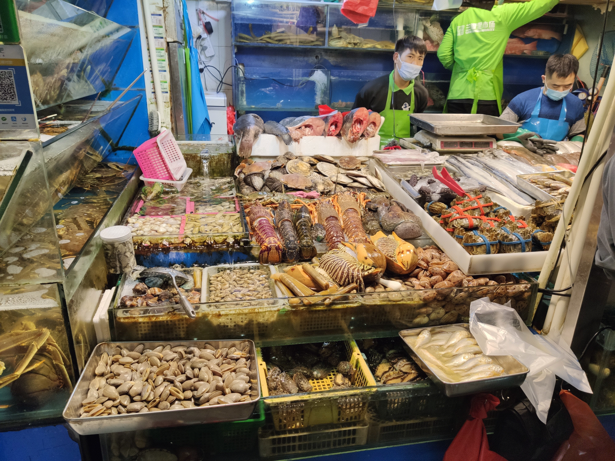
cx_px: 308
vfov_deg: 53.1
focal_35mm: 26
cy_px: 230
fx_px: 462
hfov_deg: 67.3
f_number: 1.75
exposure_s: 1/100
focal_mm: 4.75
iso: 124
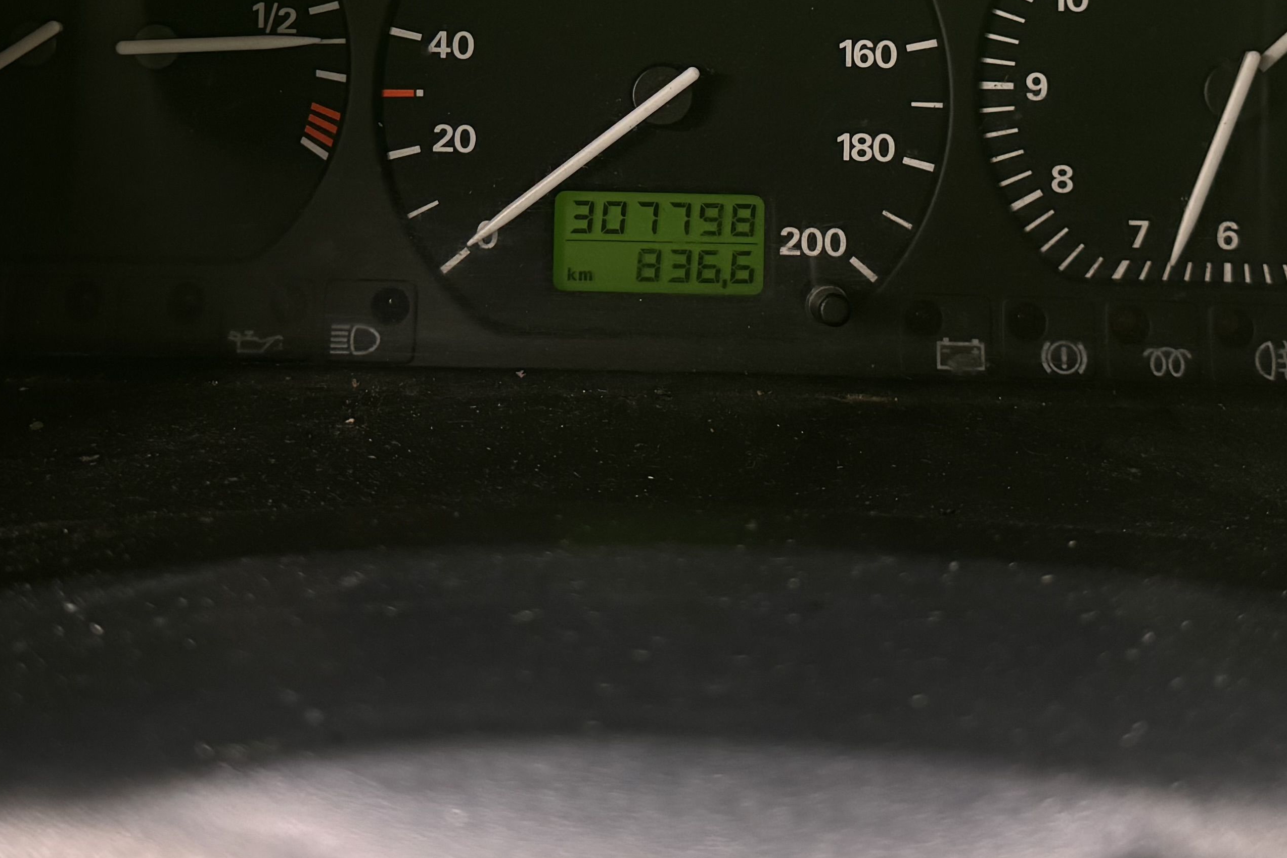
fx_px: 2002
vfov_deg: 23.0
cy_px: -38
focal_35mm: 56
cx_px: 611
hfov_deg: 35.6
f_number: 1.78
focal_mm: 6.76
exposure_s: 1/50
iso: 640
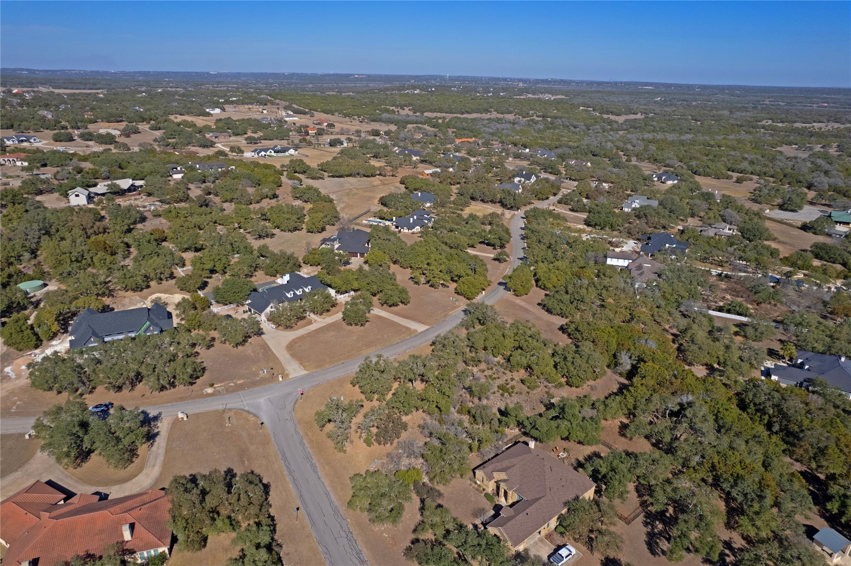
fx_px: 520
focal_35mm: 22
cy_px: 283
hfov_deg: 78.6
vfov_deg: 57.2
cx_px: 426
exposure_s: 1/4000
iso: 110
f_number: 2.8
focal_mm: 8.38
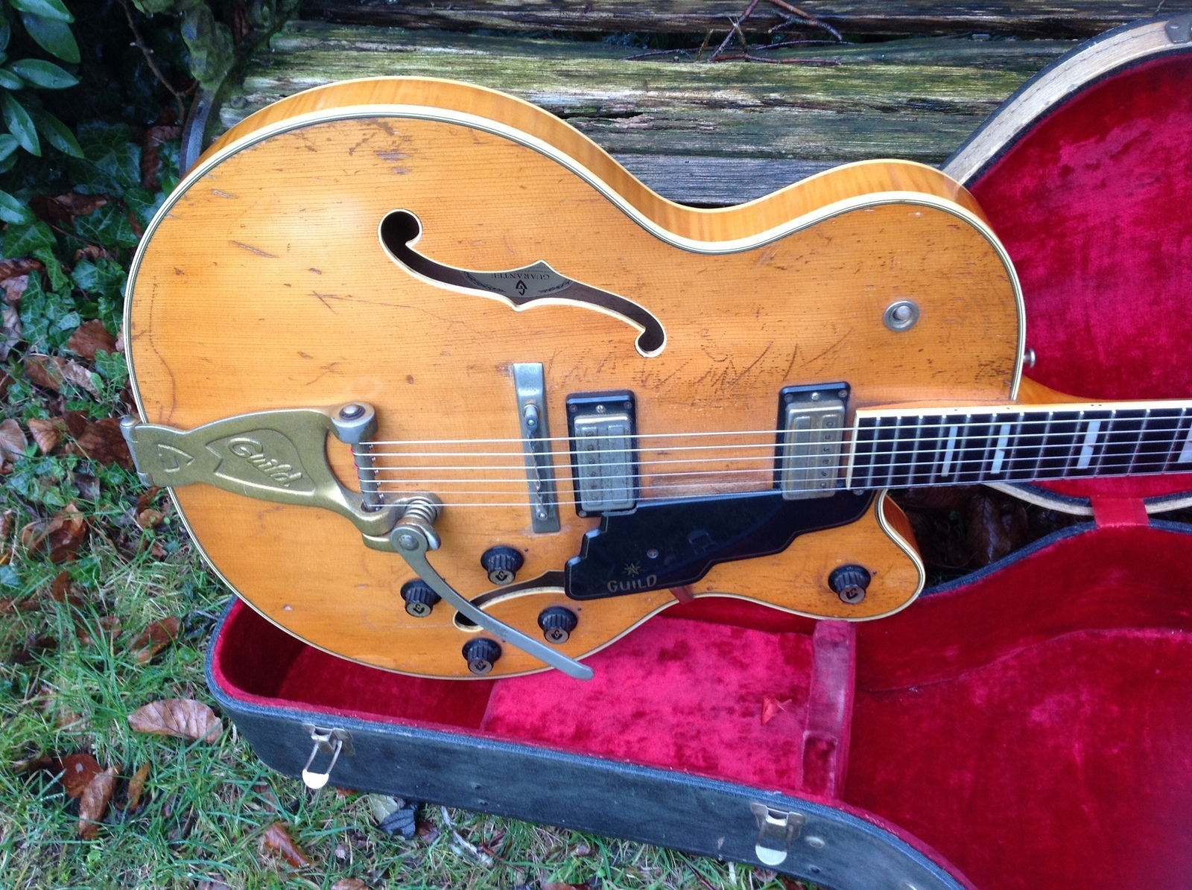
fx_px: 1203
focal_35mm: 35
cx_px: 596
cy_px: 445
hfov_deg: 52.7
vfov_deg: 40.6
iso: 64
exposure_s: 1/60
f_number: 2.4
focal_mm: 4.28
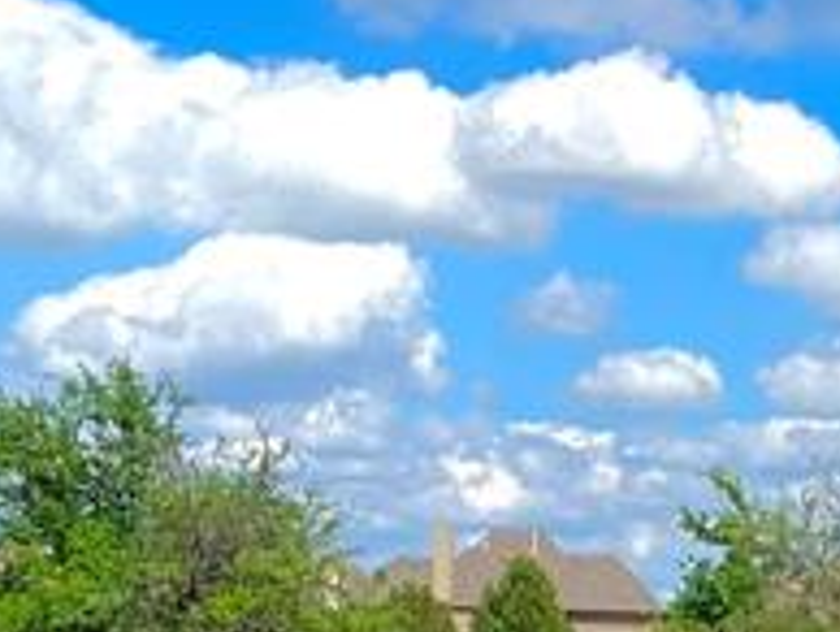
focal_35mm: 137
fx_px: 3329
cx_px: 667
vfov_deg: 10.1
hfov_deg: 14.3
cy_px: 1199
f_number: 1.8
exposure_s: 1/2967
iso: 32
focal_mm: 4.25
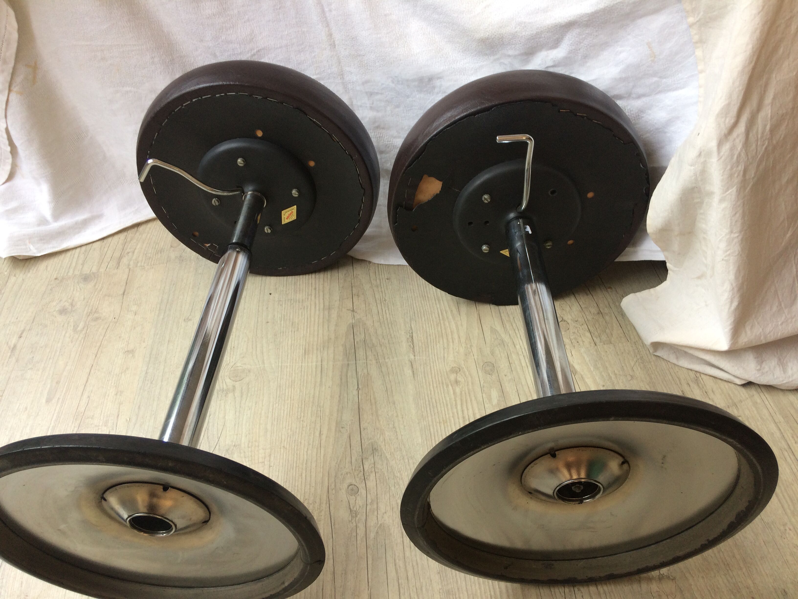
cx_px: 399
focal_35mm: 29
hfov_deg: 61.7
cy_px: 300
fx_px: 669
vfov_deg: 48.2
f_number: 2.2
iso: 64
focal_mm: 4.15
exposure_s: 1/100
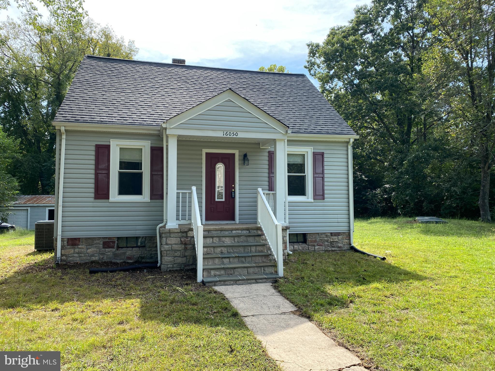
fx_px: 372
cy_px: 186
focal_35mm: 26
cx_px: 248
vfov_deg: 53.1
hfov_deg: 67.3
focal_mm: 4.25
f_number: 1.8
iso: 32
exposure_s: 1/833
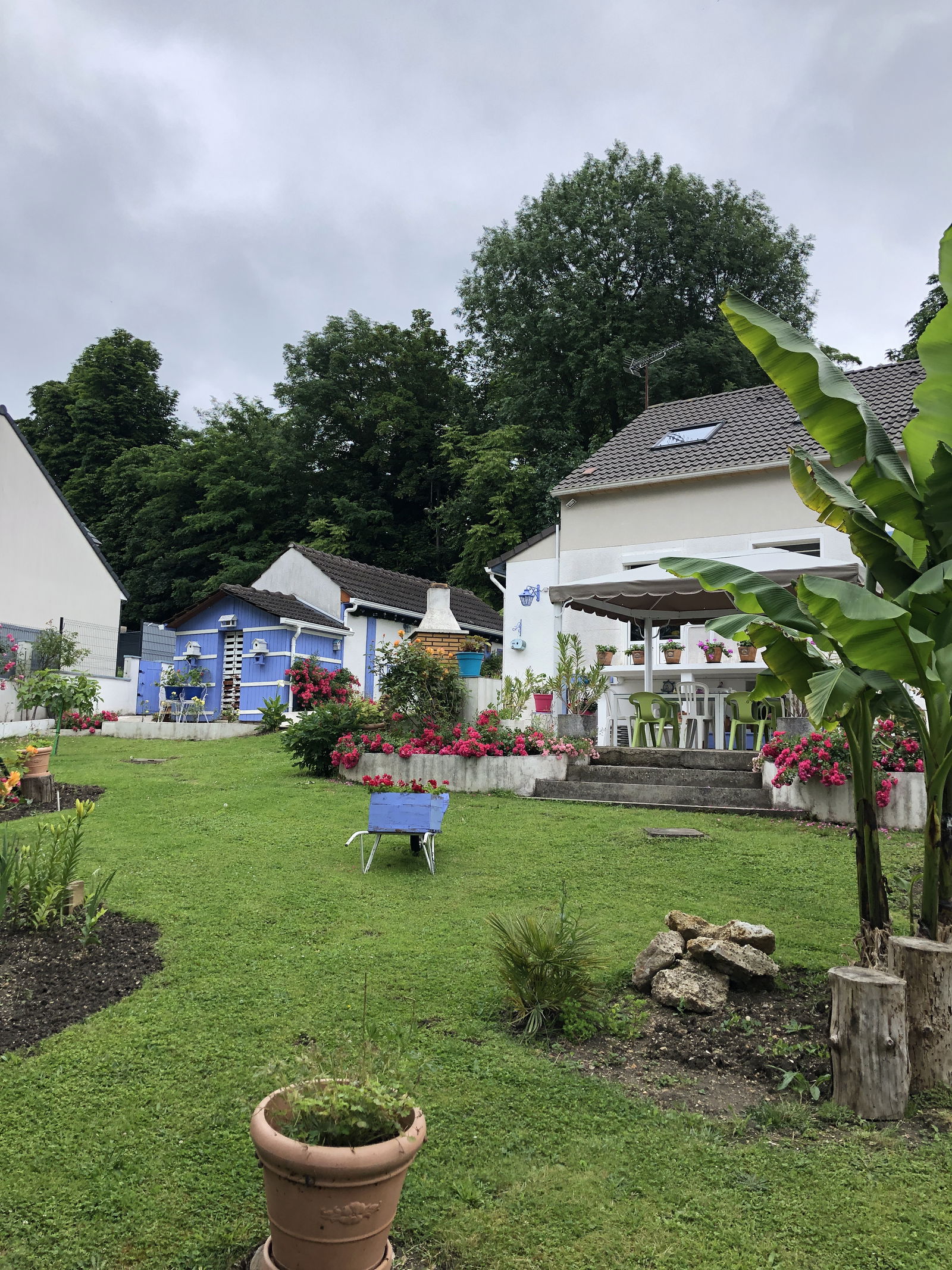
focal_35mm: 28
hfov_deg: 49.7
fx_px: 1027
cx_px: 476
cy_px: 635
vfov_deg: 63.4
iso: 20
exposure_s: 1/787
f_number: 1.8
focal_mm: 3.99
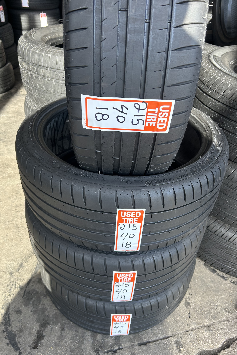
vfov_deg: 65.5
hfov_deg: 46.4
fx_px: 276
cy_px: 184
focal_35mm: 28
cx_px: 112
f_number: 1.5
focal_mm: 5.7
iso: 50
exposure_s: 1/407
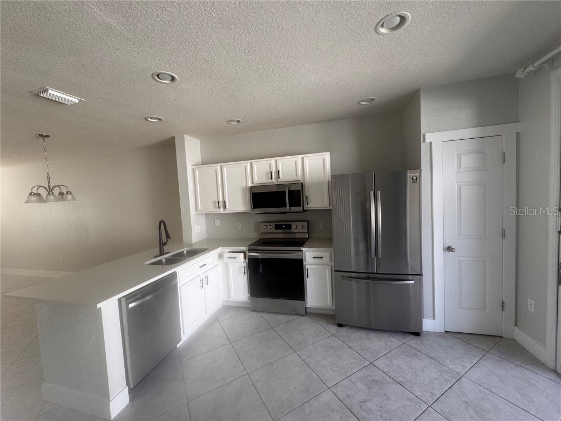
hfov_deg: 102.1
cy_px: 210
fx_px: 227
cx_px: 280
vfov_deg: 85.7
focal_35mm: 14
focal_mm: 2.22
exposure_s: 1/99
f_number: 2.2
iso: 100
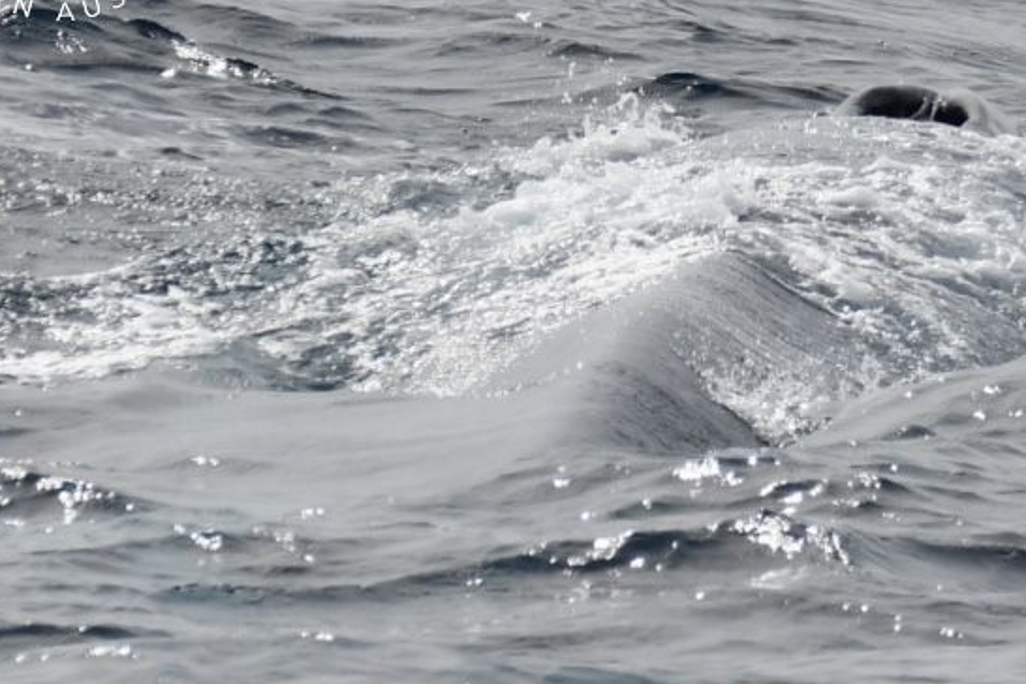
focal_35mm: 659
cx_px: 667
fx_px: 18780
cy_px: 241
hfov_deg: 3.1
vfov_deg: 2.1
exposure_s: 1/2000
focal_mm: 300
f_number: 8
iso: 280
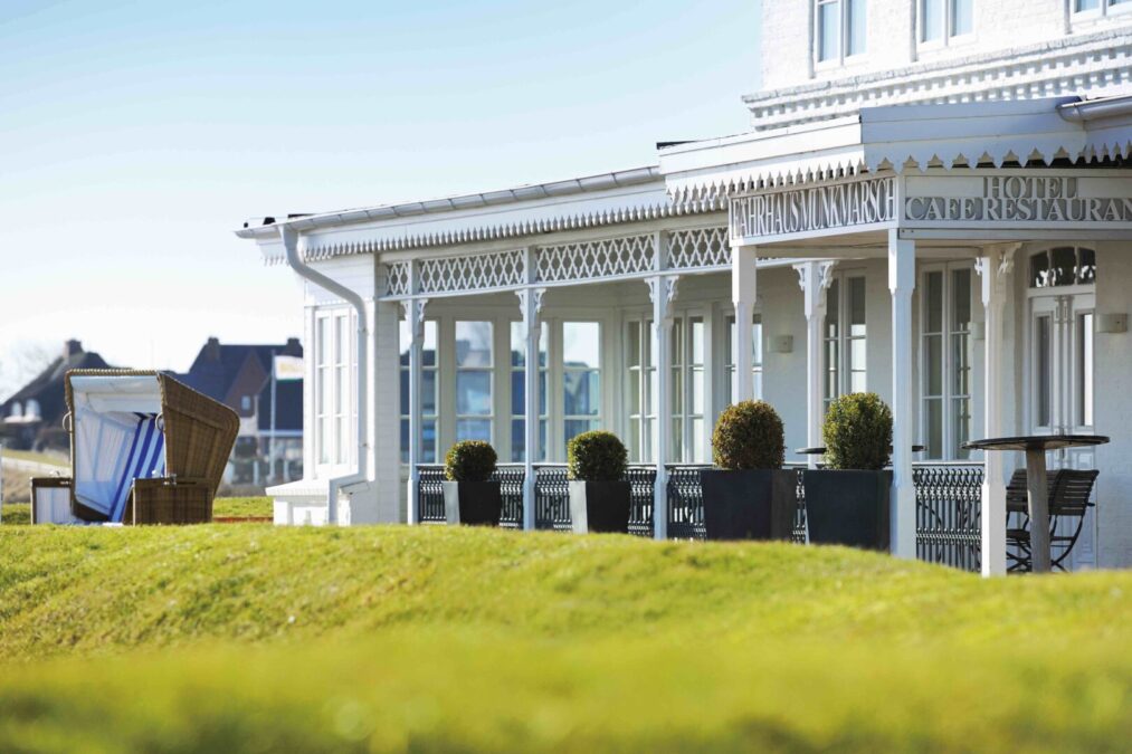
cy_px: 377
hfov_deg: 11.7
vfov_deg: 7.8
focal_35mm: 175
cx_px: 566
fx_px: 5502
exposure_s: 1/1000
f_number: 5.6
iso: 100
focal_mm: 175
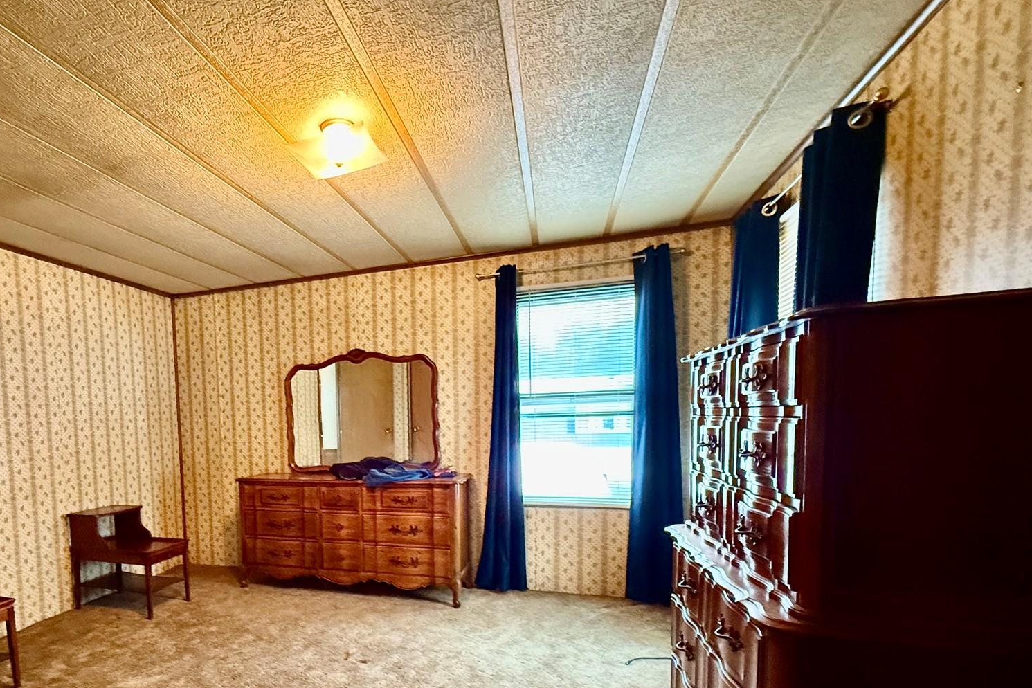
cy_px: 462
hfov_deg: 80.5
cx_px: 326
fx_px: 573
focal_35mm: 20
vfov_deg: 60.4
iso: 1250
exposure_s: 1/60
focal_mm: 2.22
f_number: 2.2
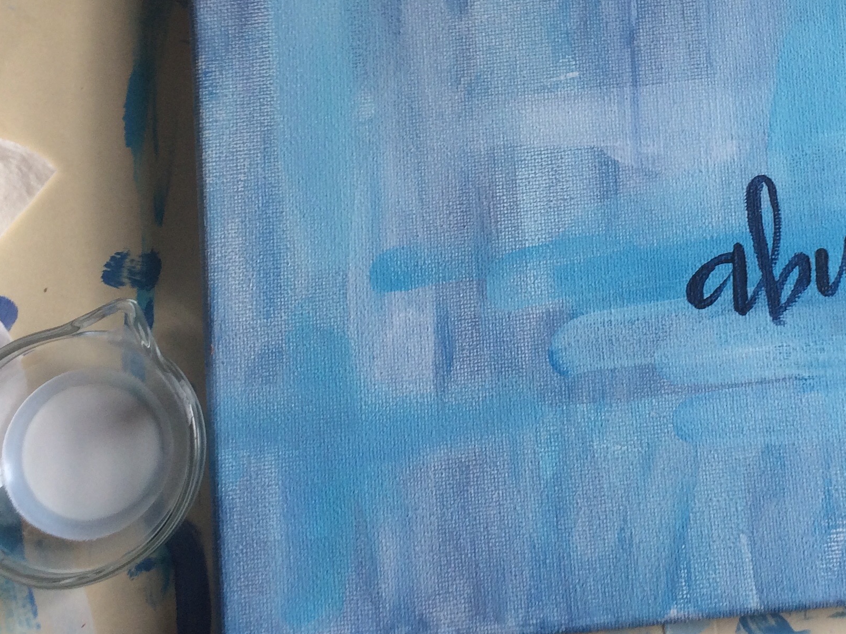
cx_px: 656
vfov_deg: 24.4
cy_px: 127
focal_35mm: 59
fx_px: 1442
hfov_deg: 32.0
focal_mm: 4.15
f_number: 2.2
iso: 40
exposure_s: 1/60
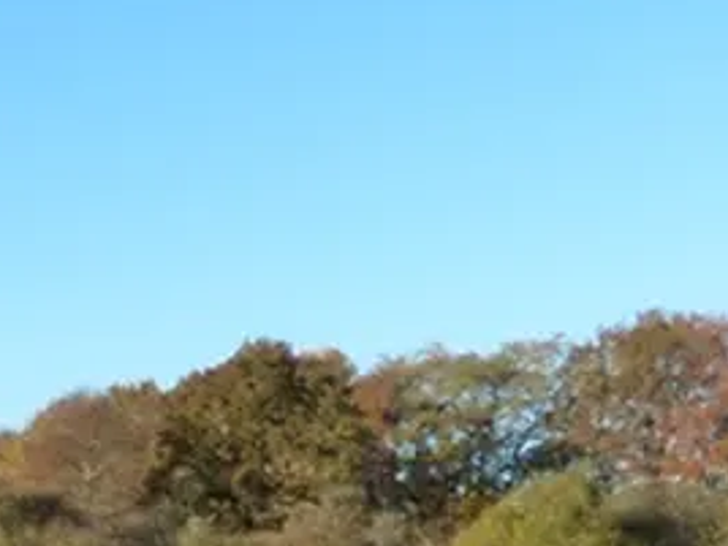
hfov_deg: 17.0
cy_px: 685
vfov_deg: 12.8
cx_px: -73
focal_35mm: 112
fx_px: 2355
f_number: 4
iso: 160
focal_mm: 4.5
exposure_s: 1/400
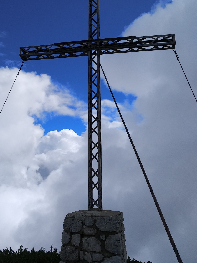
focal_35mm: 29
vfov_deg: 61.0
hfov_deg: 47.9
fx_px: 220
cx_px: 79
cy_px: 103
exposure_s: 1/3010
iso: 100
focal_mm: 3.81
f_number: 2.2
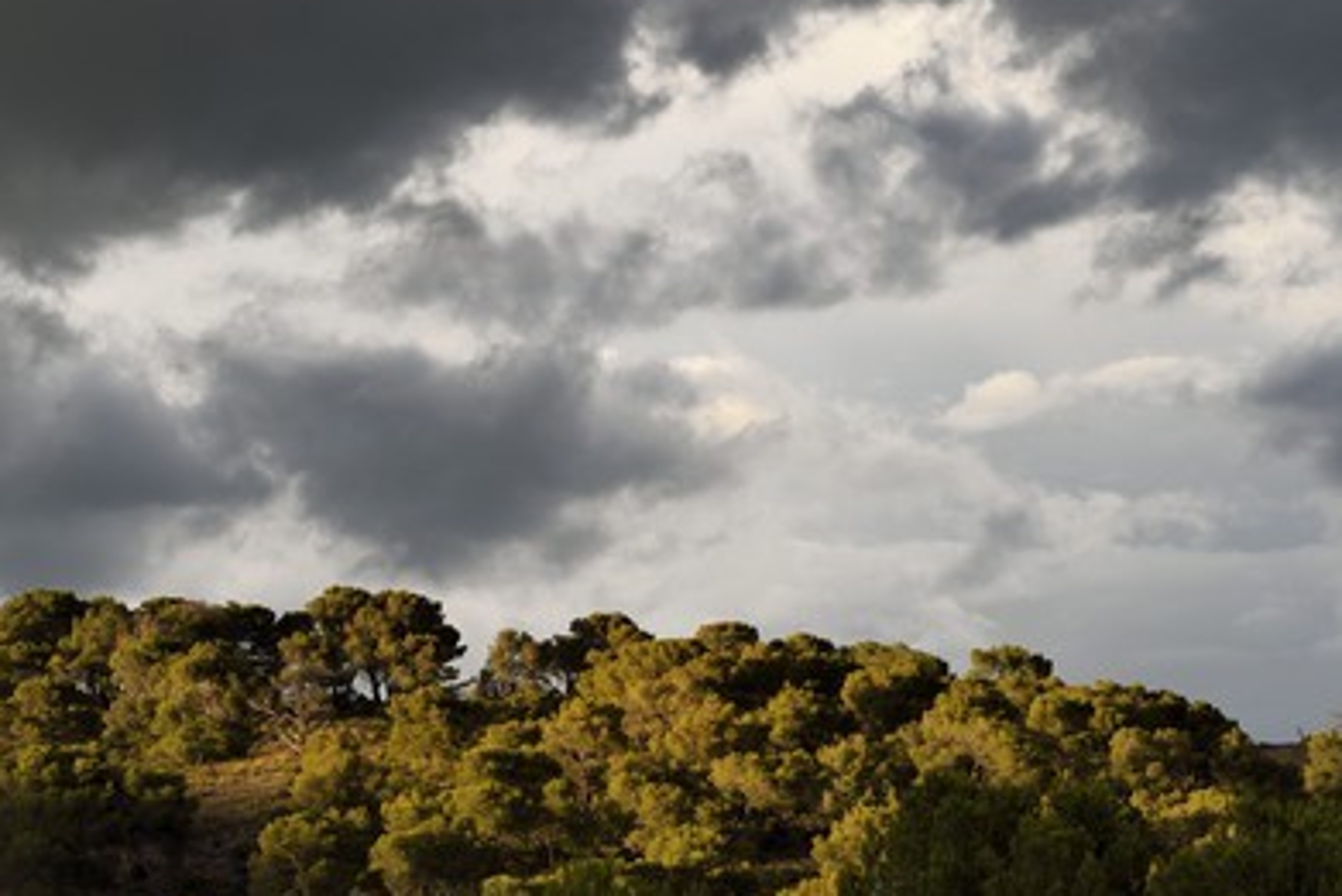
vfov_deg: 9.5
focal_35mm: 145
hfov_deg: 14.1
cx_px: 662
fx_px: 5407
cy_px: 429
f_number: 13
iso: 400
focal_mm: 135
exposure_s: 1/250
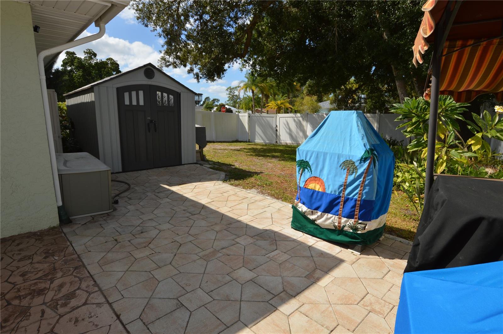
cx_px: 252
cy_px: 167
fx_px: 272
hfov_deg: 85.5
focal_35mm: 20
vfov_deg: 63.1
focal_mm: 13
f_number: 11
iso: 100
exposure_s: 1/200
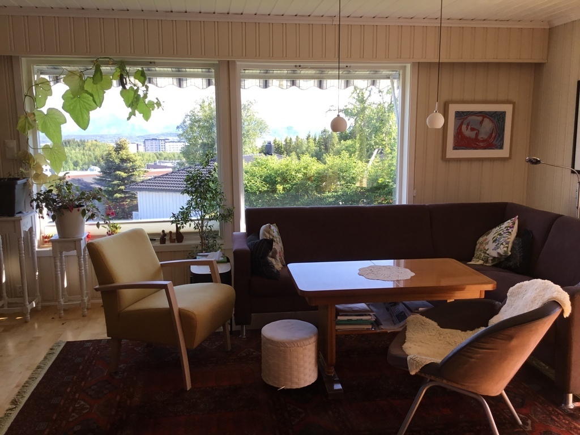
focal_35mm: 31
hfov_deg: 58.4
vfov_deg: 45.4
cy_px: 218
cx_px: 290
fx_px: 519
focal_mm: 3.3
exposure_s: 1/101
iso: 25
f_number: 2.4
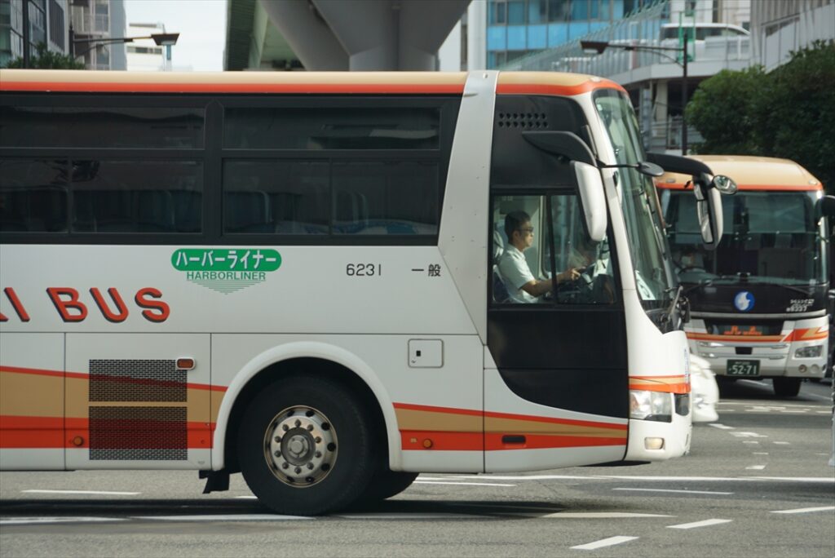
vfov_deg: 9.2
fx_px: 3481
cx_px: 418
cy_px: 279
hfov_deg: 13.7
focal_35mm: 150
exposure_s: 1/160
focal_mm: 100
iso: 200
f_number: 5.6
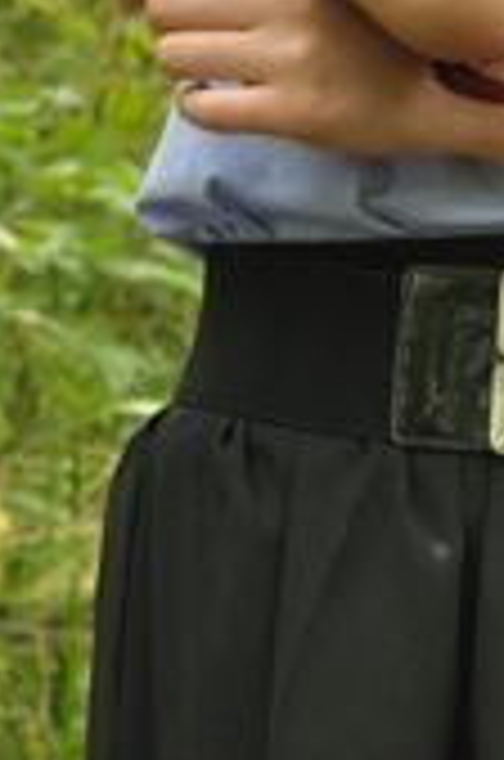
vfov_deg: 3.2
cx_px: 709
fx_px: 13791
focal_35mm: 654
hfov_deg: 2.1
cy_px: -130
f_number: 10
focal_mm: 105
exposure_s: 1/13
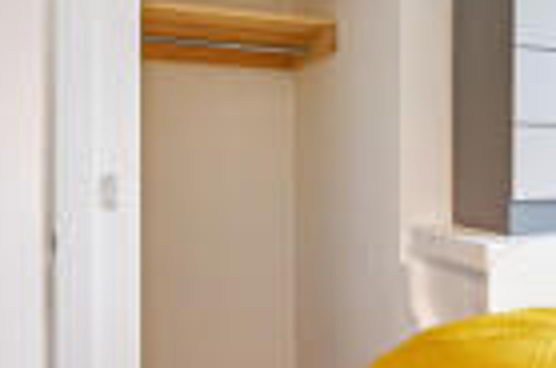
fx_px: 740
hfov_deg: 35.2
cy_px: 174
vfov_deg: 27.9
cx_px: 616
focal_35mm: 48
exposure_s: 1/13
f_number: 9
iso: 400
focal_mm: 14
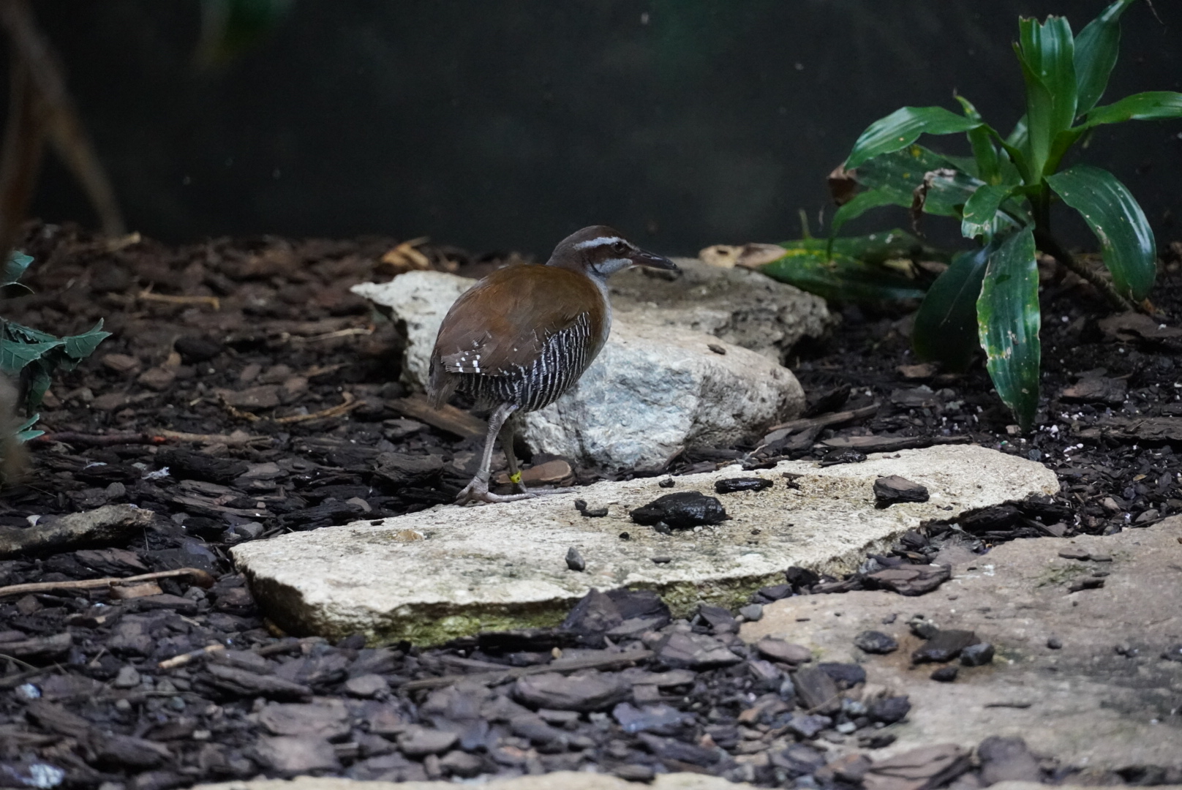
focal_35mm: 202
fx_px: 6653
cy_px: 395
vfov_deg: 6.8
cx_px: 591
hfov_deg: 10.2
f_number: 5.6
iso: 6400
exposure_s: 1/250
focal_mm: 135
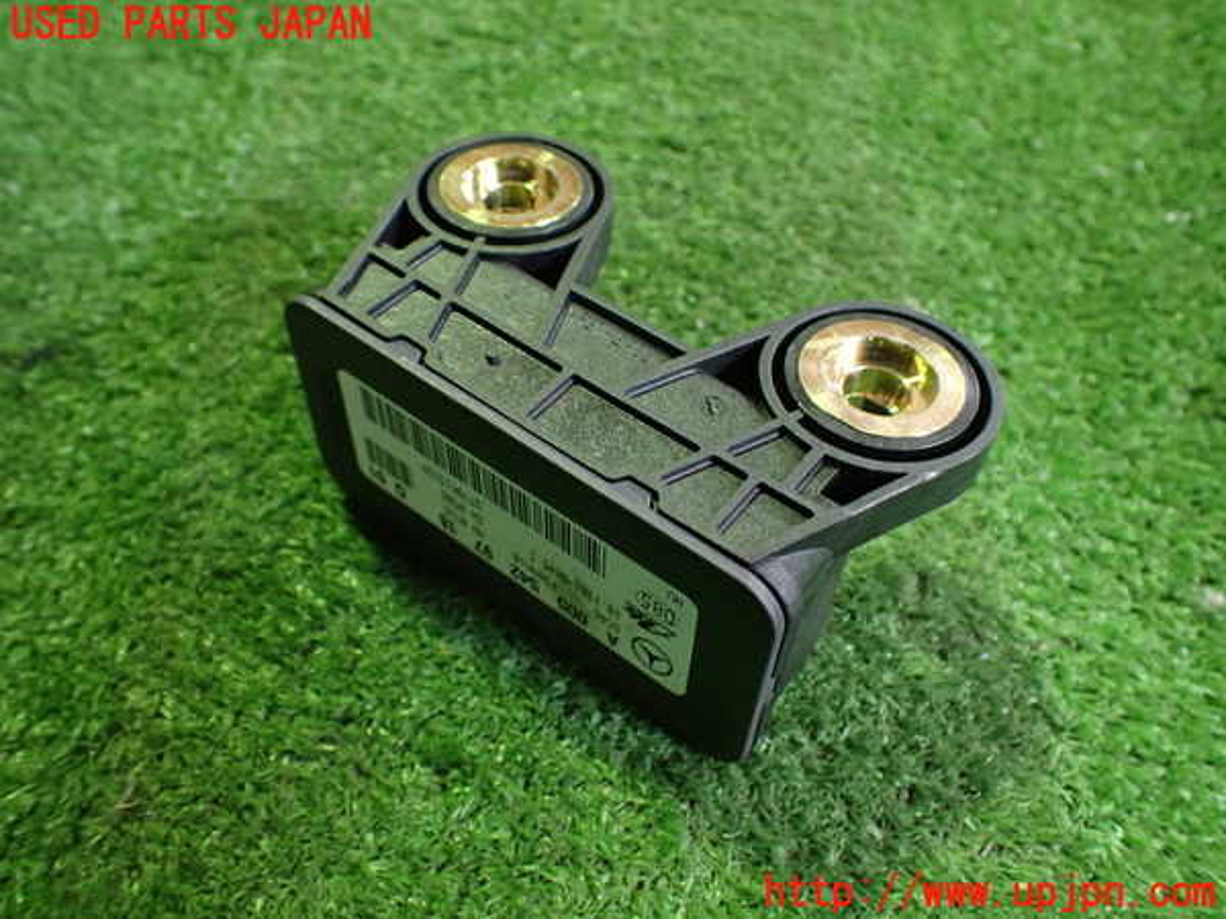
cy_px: 460
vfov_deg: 46.8
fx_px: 1063
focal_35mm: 30
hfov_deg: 60.0
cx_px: 613
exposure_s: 1/40
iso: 800
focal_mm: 5.4
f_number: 2.3
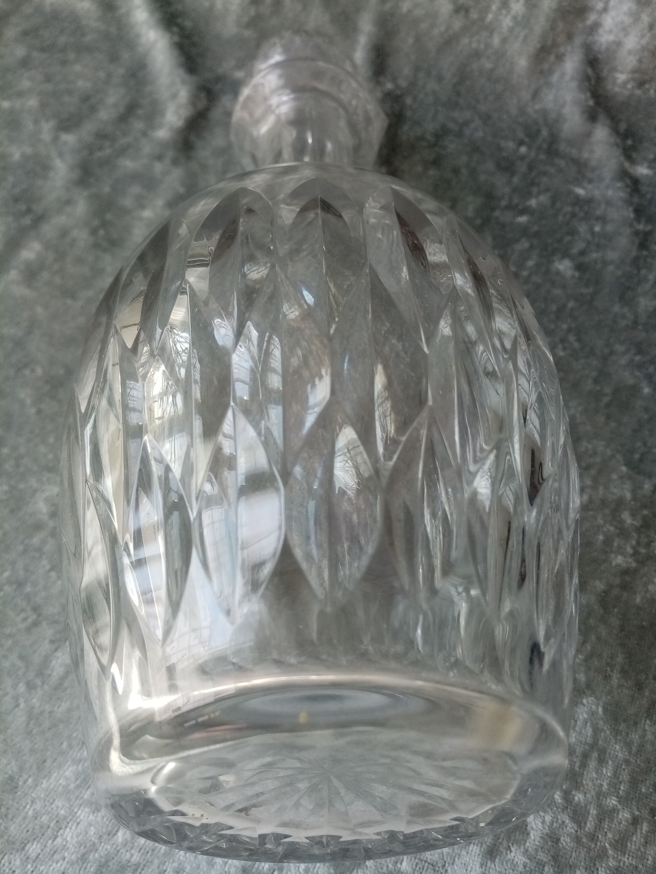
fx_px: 657
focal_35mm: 26
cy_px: 437
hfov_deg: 53.1
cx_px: 328
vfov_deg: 67.3
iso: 102
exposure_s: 1/123
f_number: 1.8
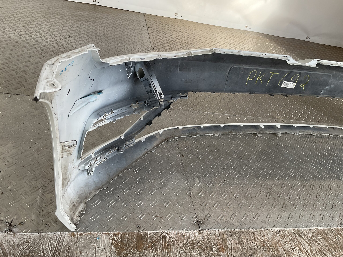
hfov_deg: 61.7
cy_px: 128
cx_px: 172
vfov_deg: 48.2
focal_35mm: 29
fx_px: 287
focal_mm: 3
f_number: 1.8
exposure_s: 1/203
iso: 16
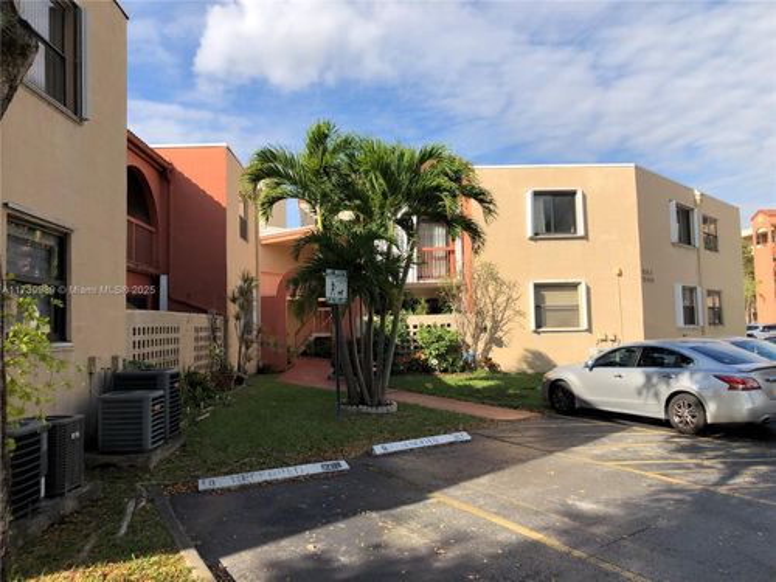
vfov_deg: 49.7
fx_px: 628
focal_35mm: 28
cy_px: 291
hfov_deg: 63.4
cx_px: 388
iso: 20
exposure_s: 1/1656
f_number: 1.8
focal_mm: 3.99
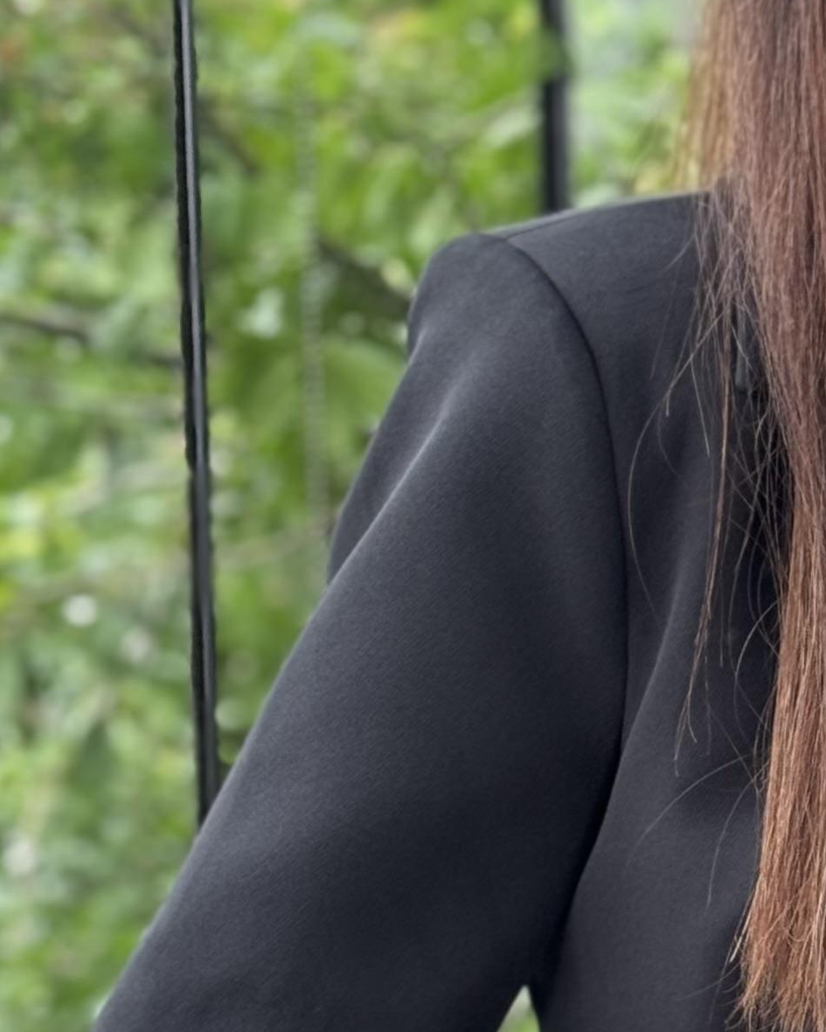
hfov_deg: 9.4
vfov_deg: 11.9
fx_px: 4889
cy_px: 984
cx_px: 1152
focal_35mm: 160
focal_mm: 6.76
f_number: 1.78
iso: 100
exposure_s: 1/137
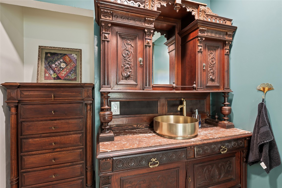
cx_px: 141
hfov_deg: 90.0
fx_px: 141
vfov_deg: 67.3
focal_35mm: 18
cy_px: 94
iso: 100
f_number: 6.3
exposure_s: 2.5
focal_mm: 18
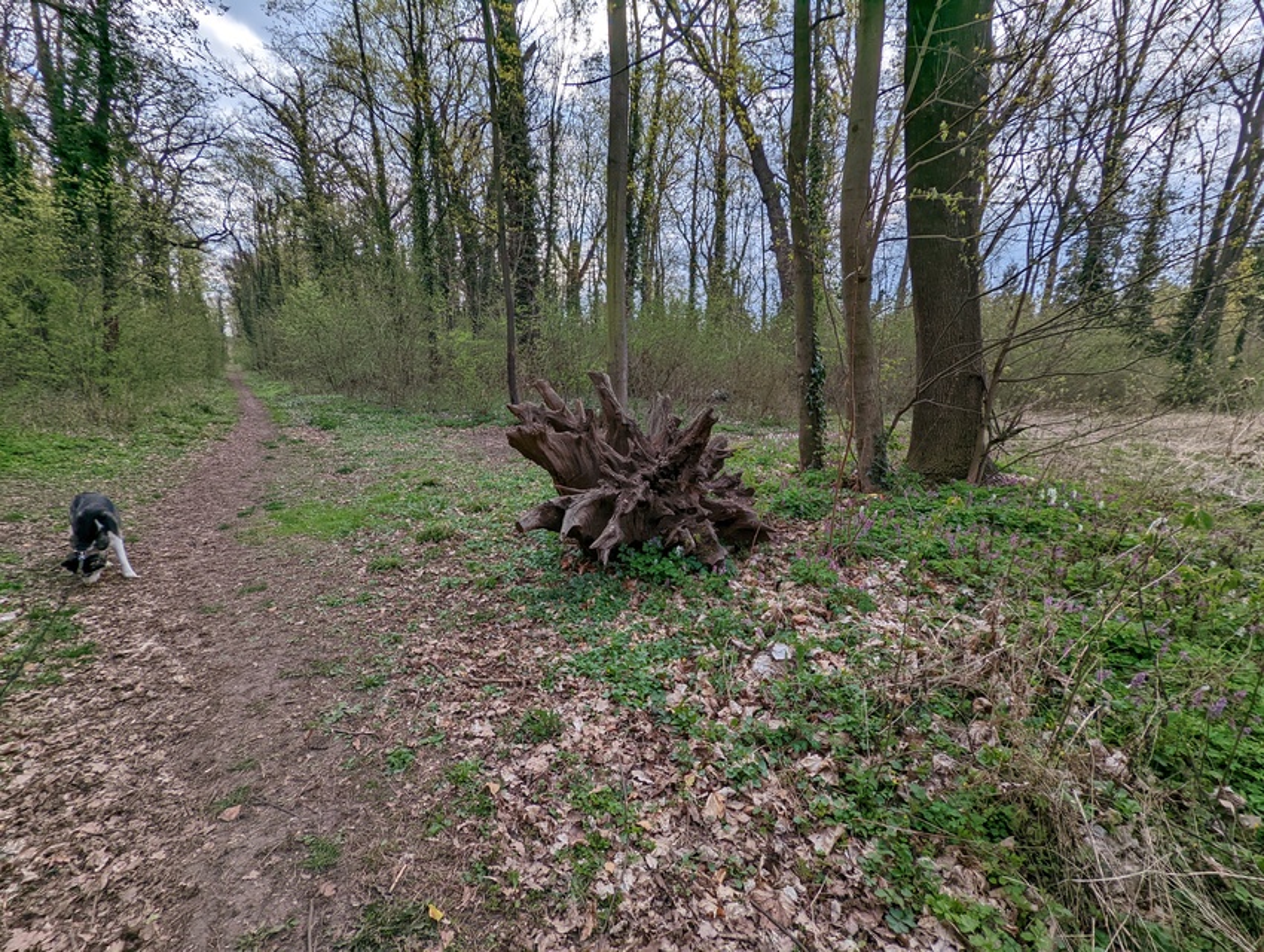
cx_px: 632
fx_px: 585
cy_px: 476
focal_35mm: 16
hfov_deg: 94.4
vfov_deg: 78.2
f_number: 2.2
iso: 48
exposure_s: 1/1368
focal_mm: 2.35
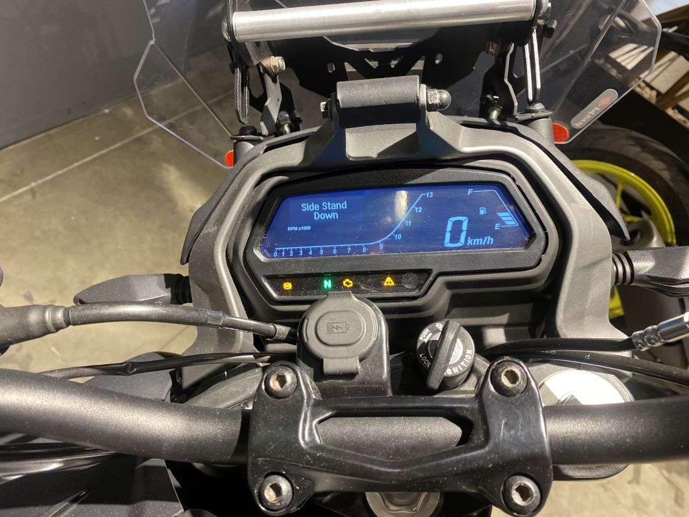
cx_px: 344
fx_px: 518
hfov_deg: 67.3
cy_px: 258
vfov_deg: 53.1
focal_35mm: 26
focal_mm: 4.25
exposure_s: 1/50
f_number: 1.8
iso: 200
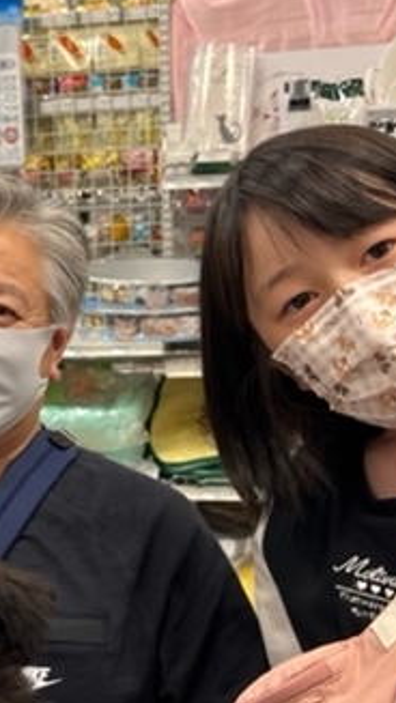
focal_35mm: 52
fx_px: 970
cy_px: 381
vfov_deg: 39.8
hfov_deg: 22.3
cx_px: 6
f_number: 1.6
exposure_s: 1/100
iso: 64
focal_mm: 5.1
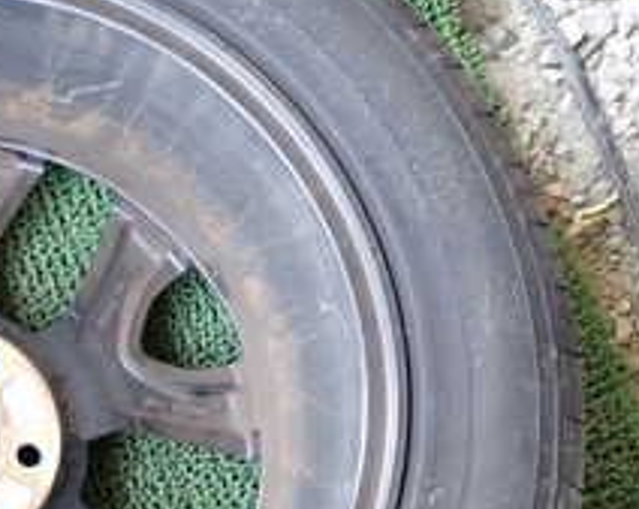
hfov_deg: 21.9
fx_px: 1568
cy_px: 443
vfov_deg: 18.2
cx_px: -57
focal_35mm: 83
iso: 250
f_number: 2.3
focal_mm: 5.4
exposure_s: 1/30
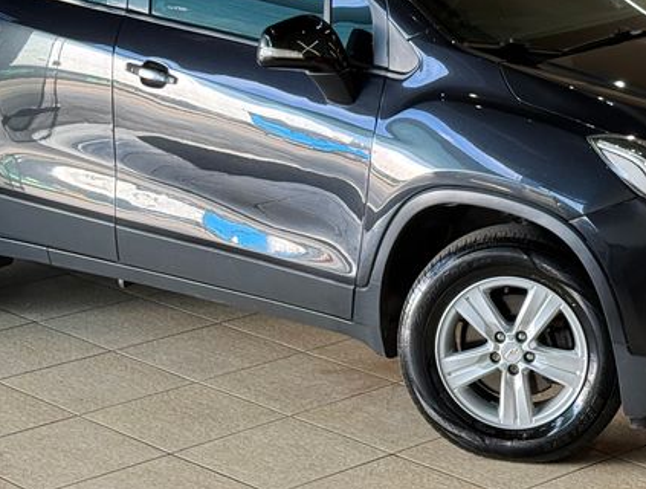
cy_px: -29
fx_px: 2022
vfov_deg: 13.5
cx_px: 430
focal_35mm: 108
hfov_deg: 18.1
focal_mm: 6.76
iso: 160
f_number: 1.78
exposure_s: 1/120
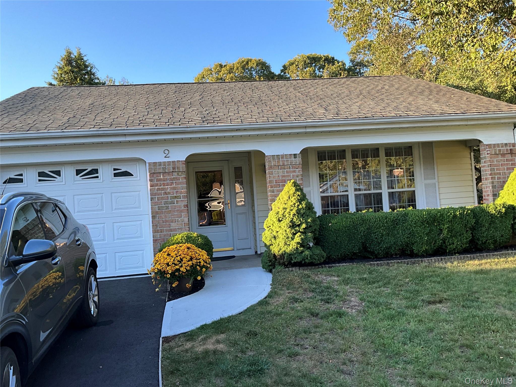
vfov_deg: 48.2
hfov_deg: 61.7
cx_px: 258
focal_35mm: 29
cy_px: 194
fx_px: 432
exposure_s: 1/124
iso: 16
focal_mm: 3
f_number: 1.8
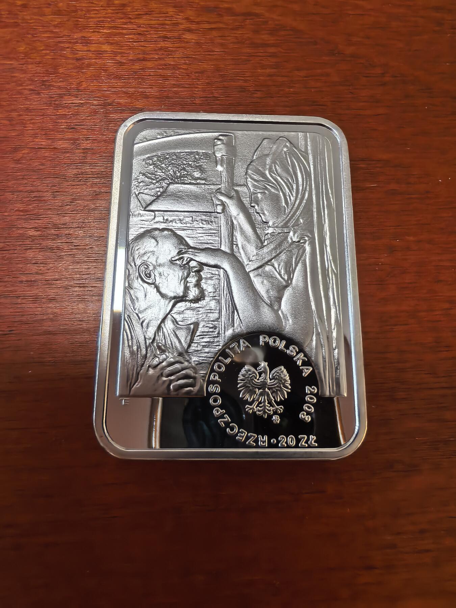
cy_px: 304
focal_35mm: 24
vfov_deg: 71.6
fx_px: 422
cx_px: 228
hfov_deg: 56.8
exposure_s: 1/50
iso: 160
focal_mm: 1.68
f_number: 2.2
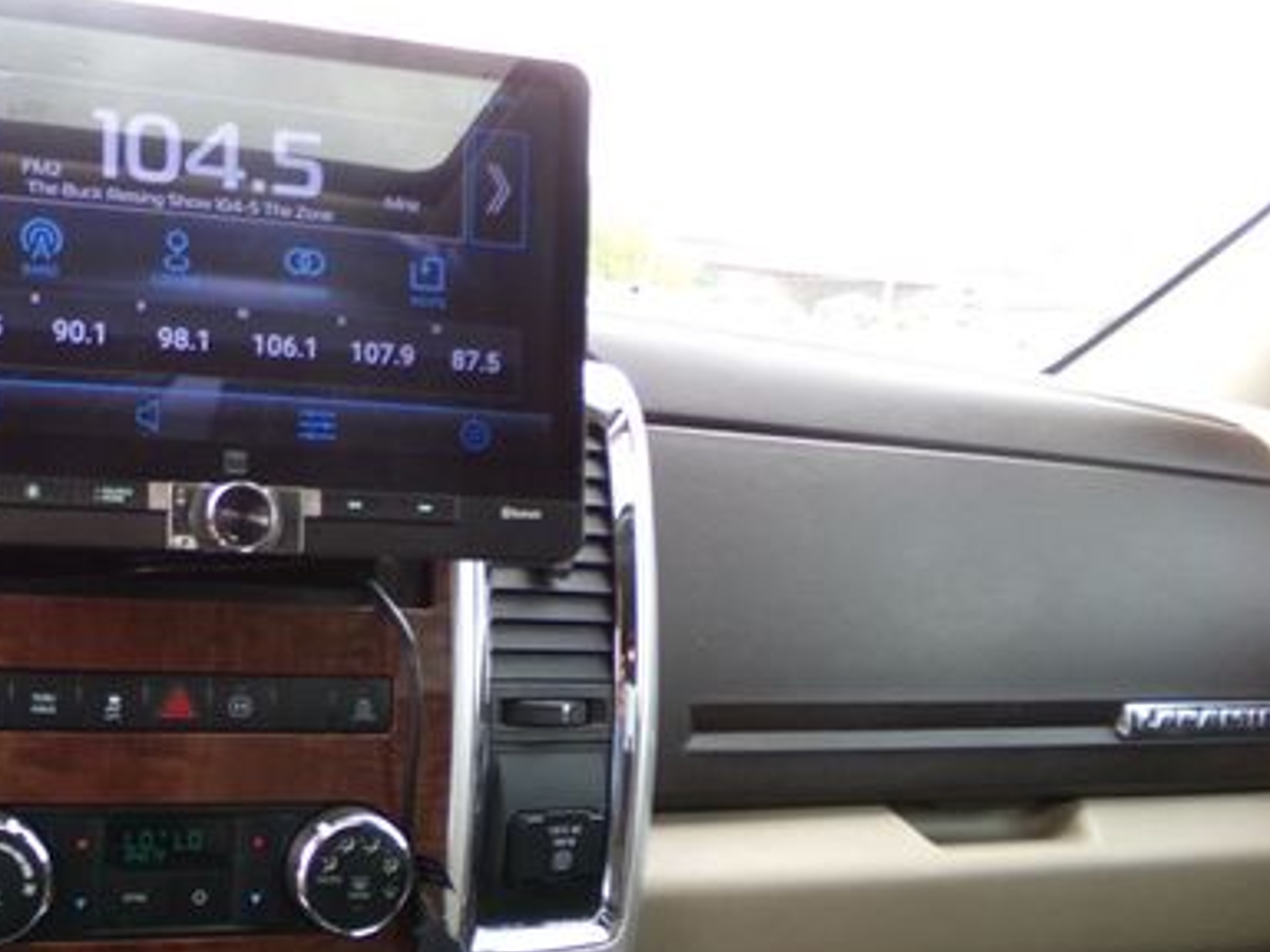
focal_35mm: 40
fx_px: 1468
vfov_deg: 35.1
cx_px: 241
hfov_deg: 44.4
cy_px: 731
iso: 148
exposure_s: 1/34
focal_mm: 4.3
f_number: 3.7
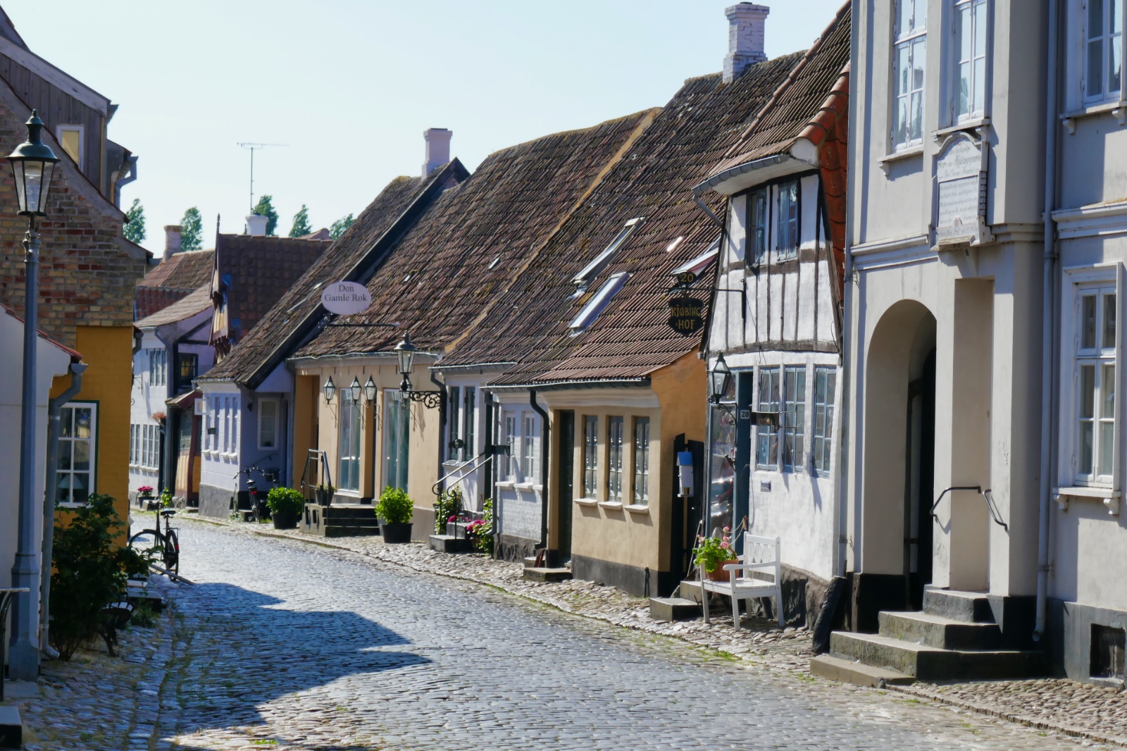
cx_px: 564
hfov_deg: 16.3
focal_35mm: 126
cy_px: 376
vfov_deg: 10.9
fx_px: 3943
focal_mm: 46
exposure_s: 1/500
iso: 125
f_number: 5.6
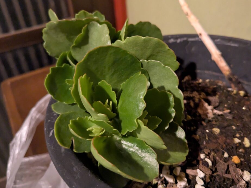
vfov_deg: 46.7
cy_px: 85
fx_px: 217
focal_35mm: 30
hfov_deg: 60.0
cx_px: 130
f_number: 1.73
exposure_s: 1/40
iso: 1283
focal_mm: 4.38
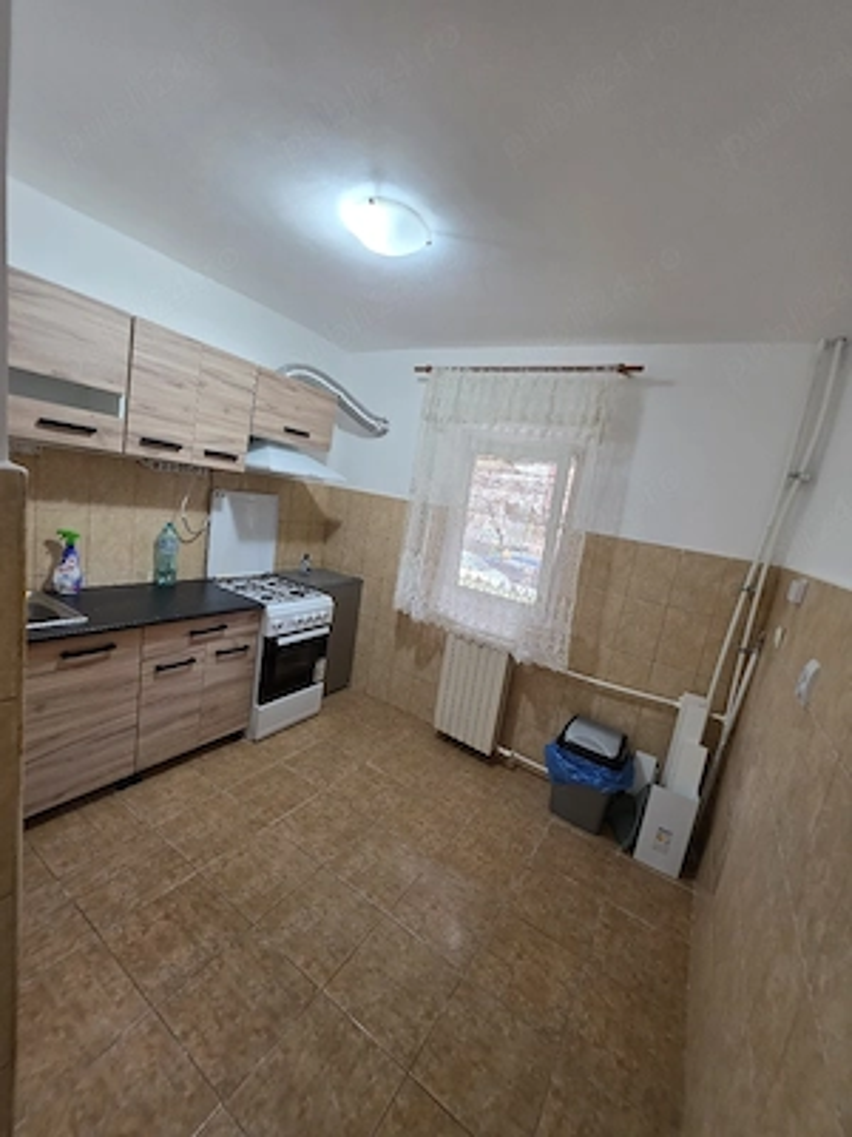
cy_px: 568
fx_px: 427
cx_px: 426
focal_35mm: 13
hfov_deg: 89.9
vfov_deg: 106.2
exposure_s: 1/50.3
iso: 200
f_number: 1.9
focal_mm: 2.2
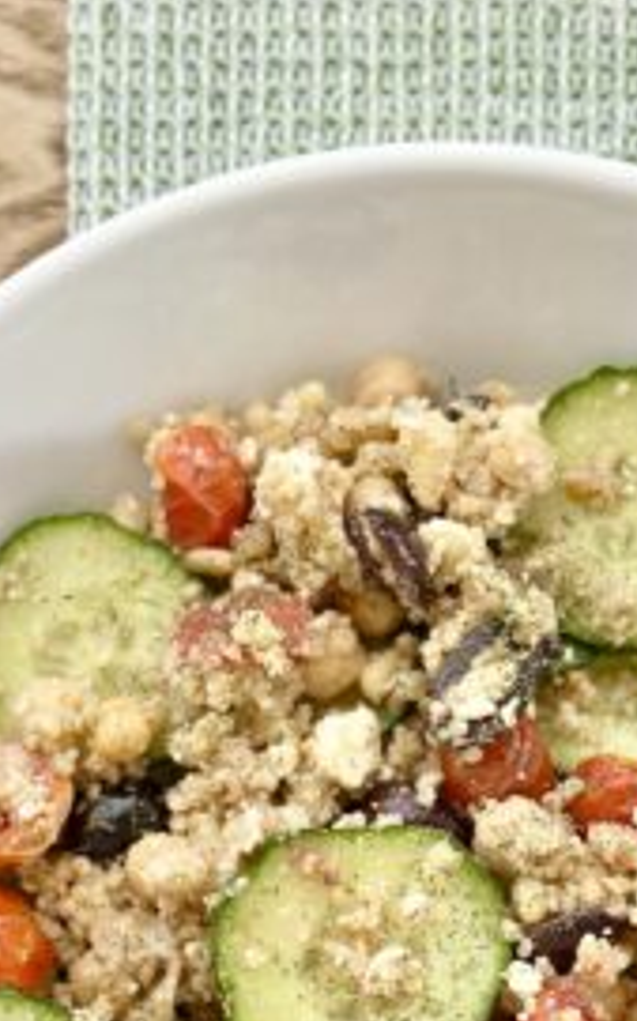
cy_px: 916
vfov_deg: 21.6
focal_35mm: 94
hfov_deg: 13.9
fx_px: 2615
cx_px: 428
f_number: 1.78
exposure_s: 1/121
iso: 100
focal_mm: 6.86
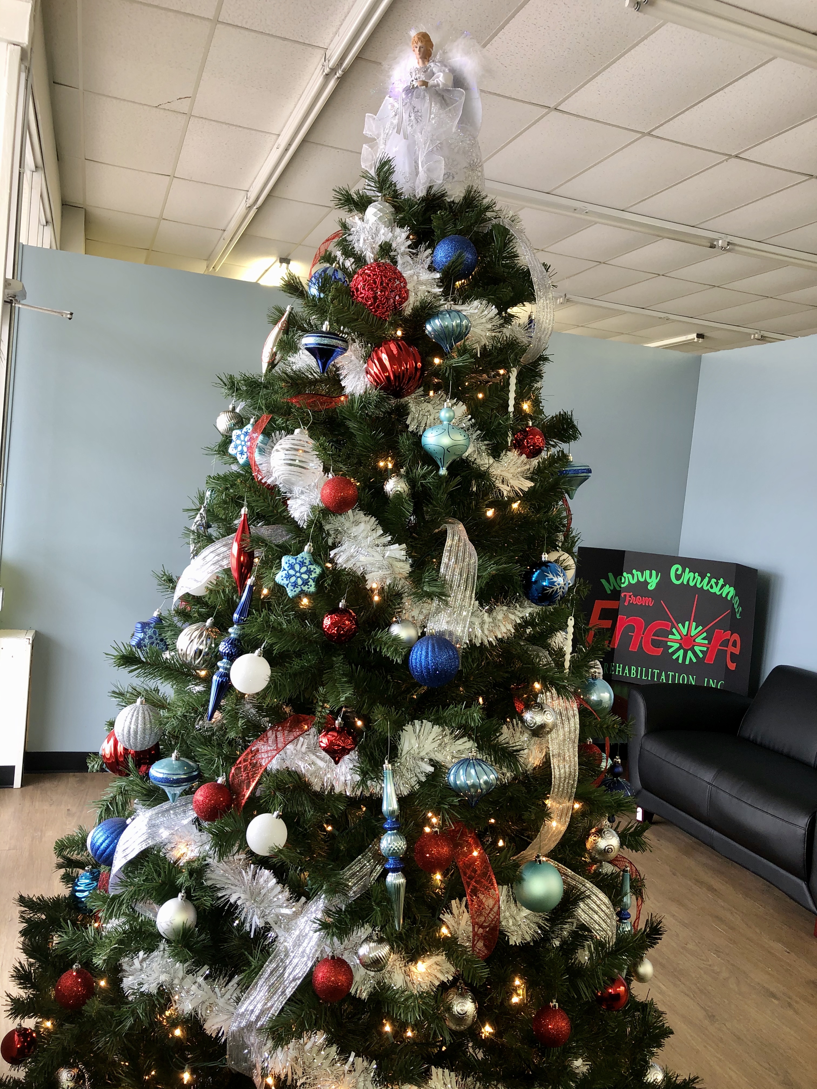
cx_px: 408
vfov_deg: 63.4
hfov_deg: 49.7
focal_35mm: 28
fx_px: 881
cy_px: 544
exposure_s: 1/19
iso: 32
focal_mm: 3.99
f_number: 1.8
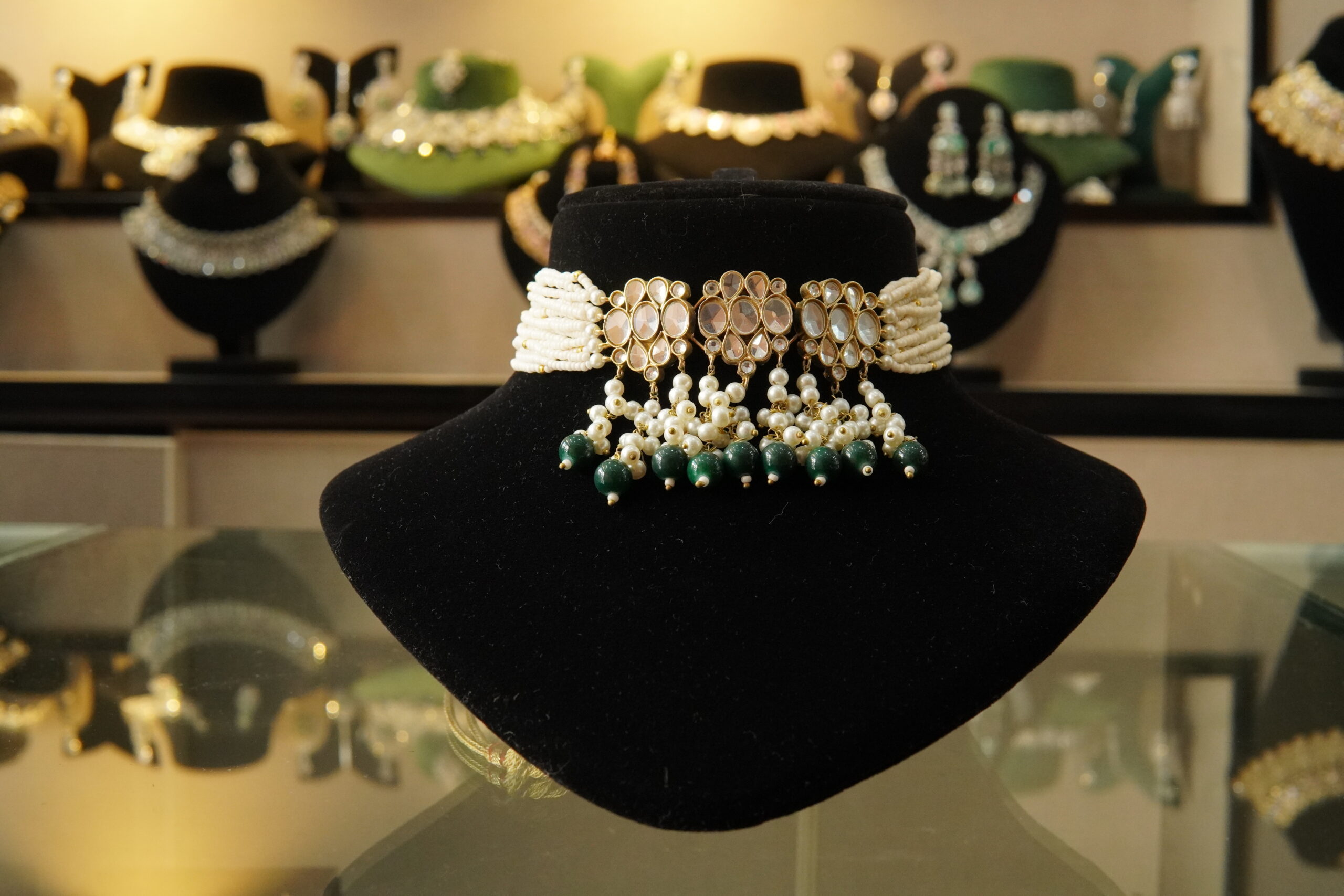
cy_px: 448
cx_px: 672
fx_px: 1680
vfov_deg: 29.9
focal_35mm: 45
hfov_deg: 43.6
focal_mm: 30
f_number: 8
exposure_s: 1/100
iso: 2500
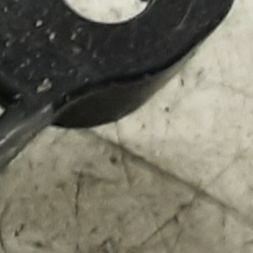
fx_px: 2092
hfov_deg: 6.1
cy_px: -67
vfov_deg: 6.9
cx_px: -650
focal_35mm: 253
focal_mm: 2.91
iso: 125
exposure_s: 1/50
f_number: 1.9
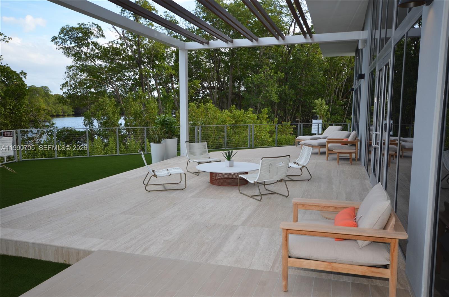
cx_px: 224
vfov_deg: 43.4
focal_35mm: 30
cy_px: 148
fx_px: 373
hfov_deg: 62.0
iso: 125
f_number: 5.6
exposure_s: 1/125
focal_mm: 20
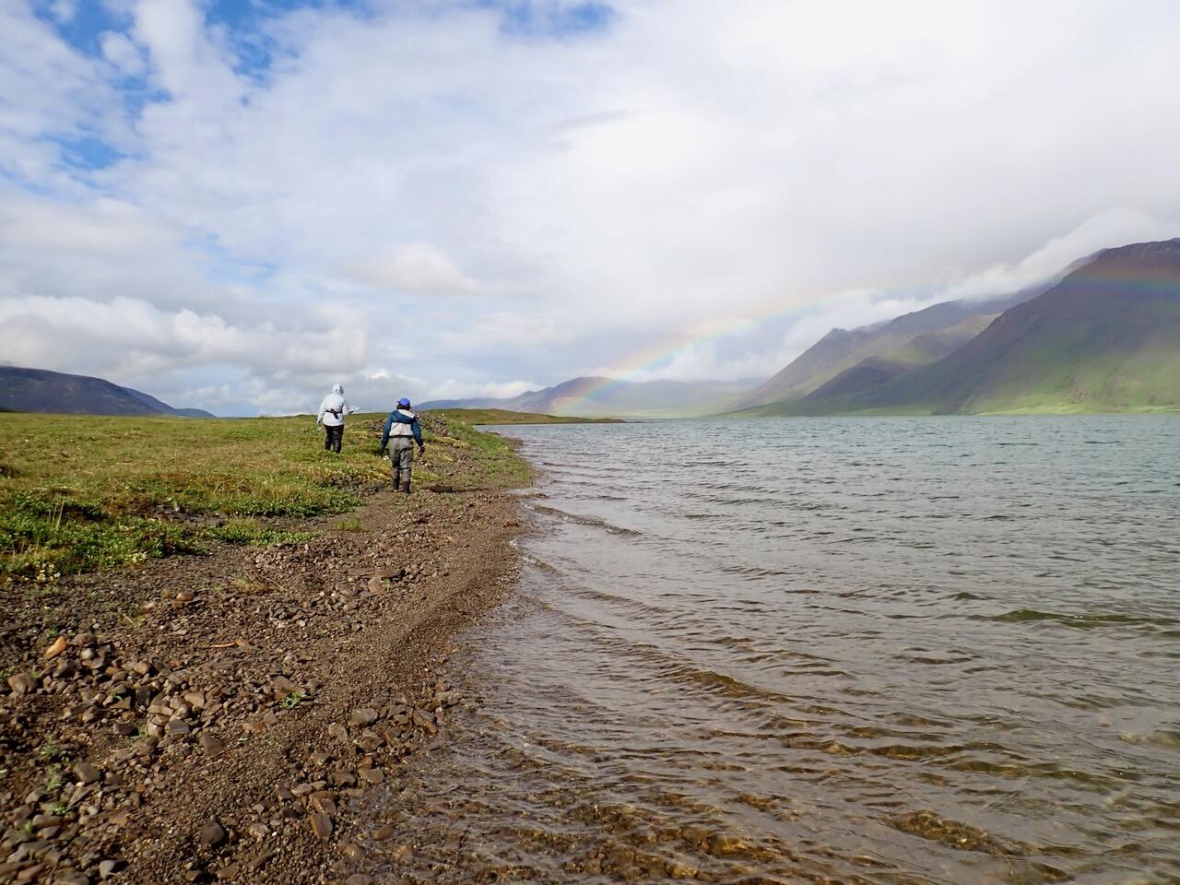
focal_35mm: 25
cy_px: 442
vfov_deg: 54.9
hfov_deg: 69.4
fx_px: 852
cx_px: 590
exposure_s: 1/200
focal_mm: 4.5
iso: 100
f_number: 8
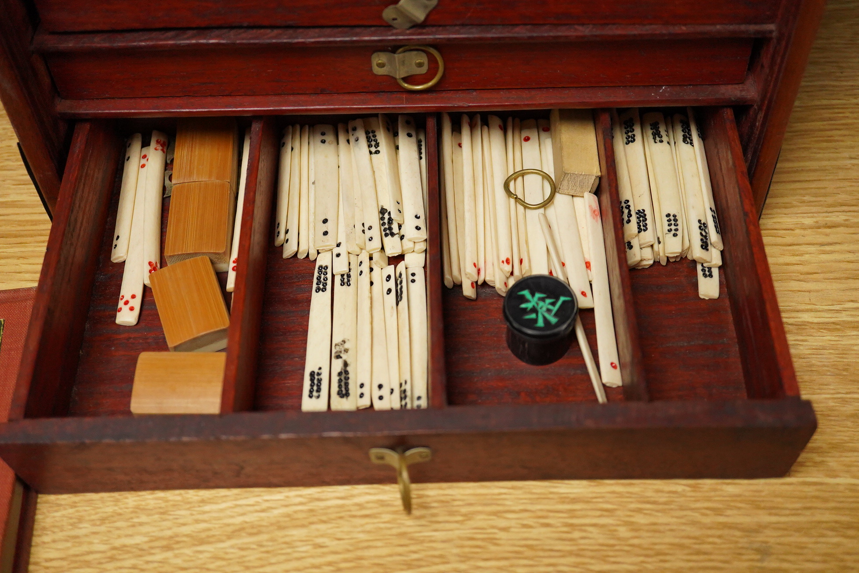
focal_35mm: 45
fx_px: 1074
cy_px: 286
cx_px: 430
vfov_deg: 29.9
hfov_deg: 43.6
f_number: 3.5
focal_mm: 30
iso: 2500
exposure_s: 1/500
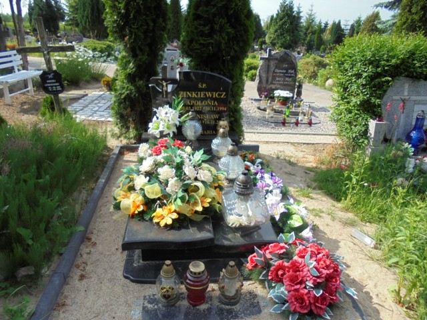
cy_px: 160
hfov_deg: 67.3
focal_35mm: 26
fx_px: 321
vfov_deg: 53.1
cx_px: 214
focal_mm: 4.6
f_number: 3.5
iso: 100
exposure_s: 1/500
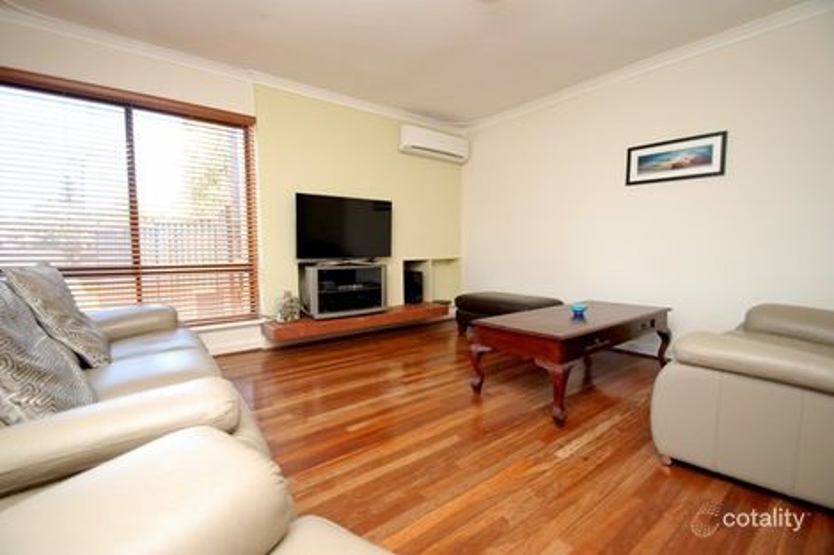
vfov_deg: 77.3
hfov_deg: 100.4
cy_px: 278
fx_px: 347
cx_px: 417
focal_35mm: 15
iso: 400
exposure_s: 1/60
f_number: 4
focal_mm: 10
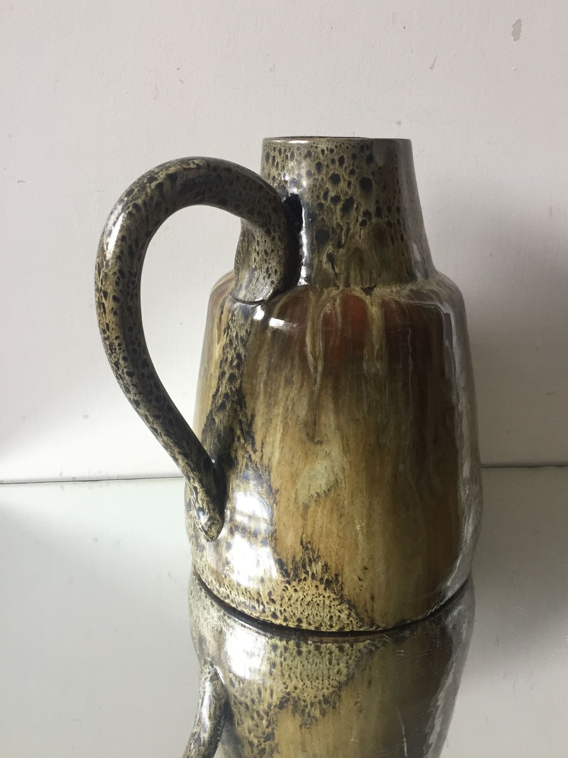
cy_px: 342
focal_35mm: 32
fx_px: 700
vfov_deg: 56.7
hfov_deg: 44.1
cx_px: 308
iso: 64
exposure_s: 1/33
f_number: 2.2
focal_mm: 4.15
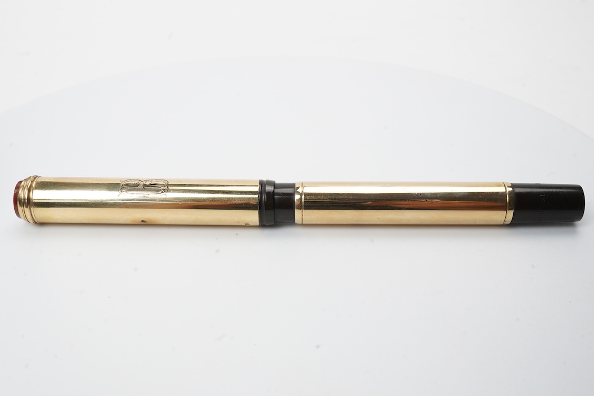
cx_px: 297
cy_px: 198
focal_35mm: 45
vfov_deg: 29.9
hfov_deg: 43.6
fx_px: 742
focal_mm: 30
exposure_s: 1/100
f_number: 18
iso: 1000
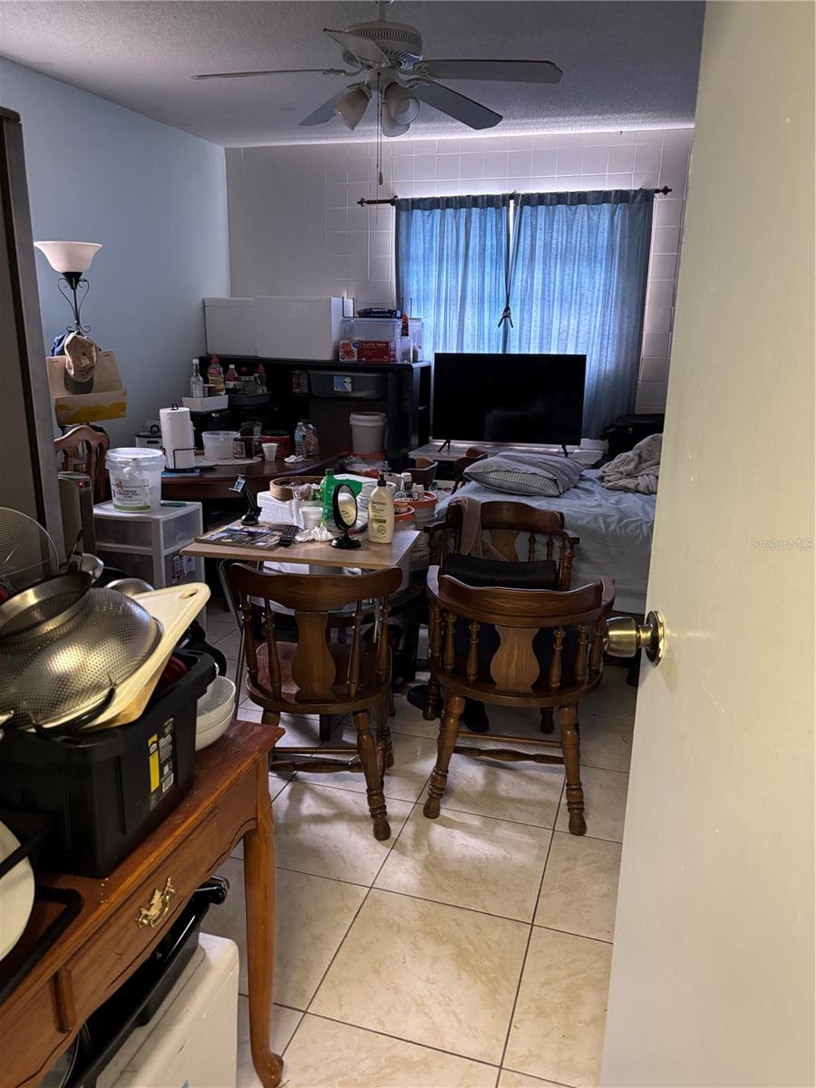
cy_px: 544
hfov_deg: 53.1
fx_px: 817
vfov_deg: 67.3
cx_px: 408
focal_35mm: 26
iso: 500
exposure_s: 1/60
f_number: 1.6
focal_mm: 5.96
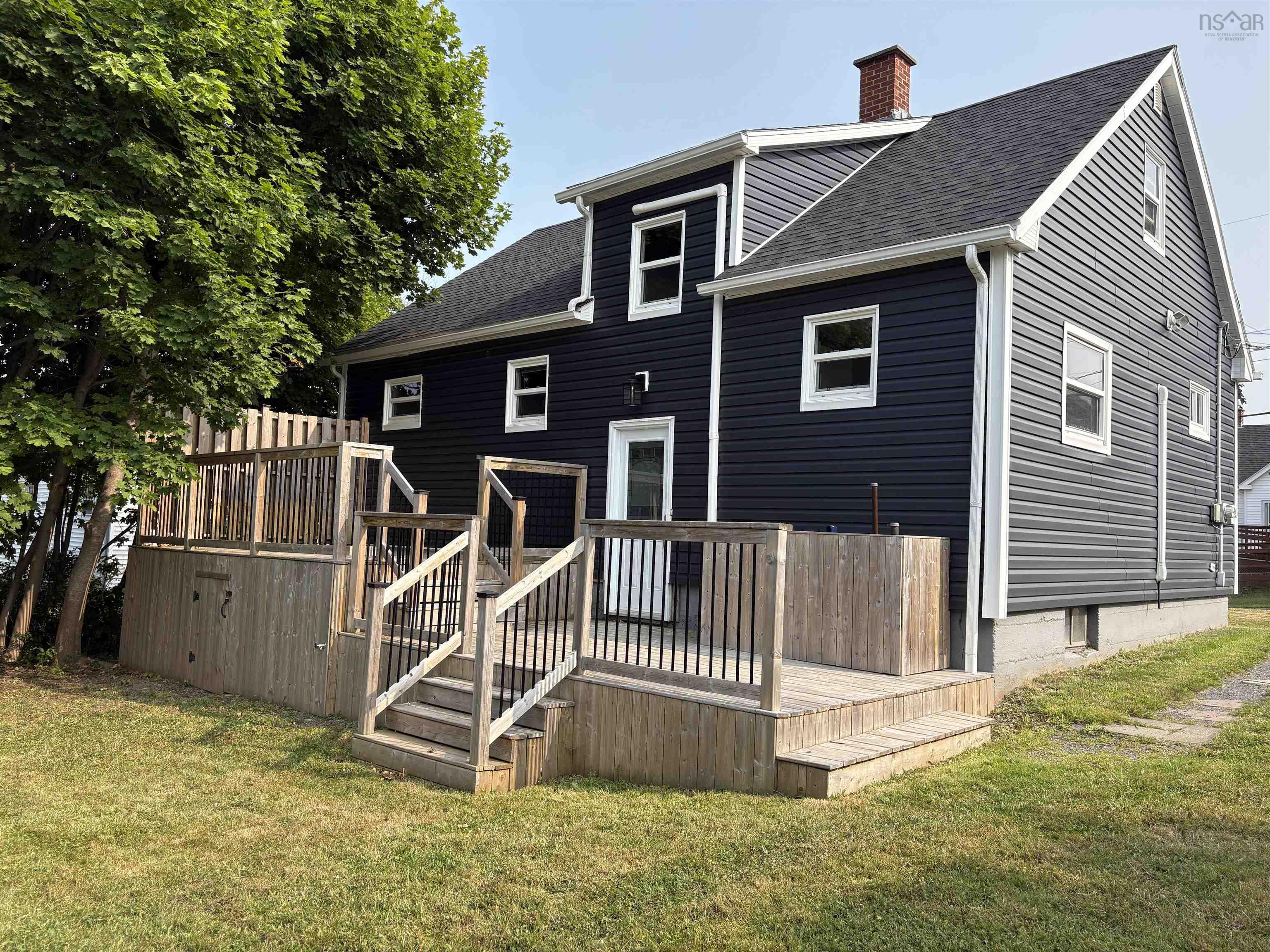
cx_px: 635
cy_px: 476
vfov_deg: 53.1
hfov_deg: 67.3
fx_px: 954
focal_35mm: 26
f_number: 1.6
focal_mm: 5.96
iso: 50
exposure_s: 1/1263
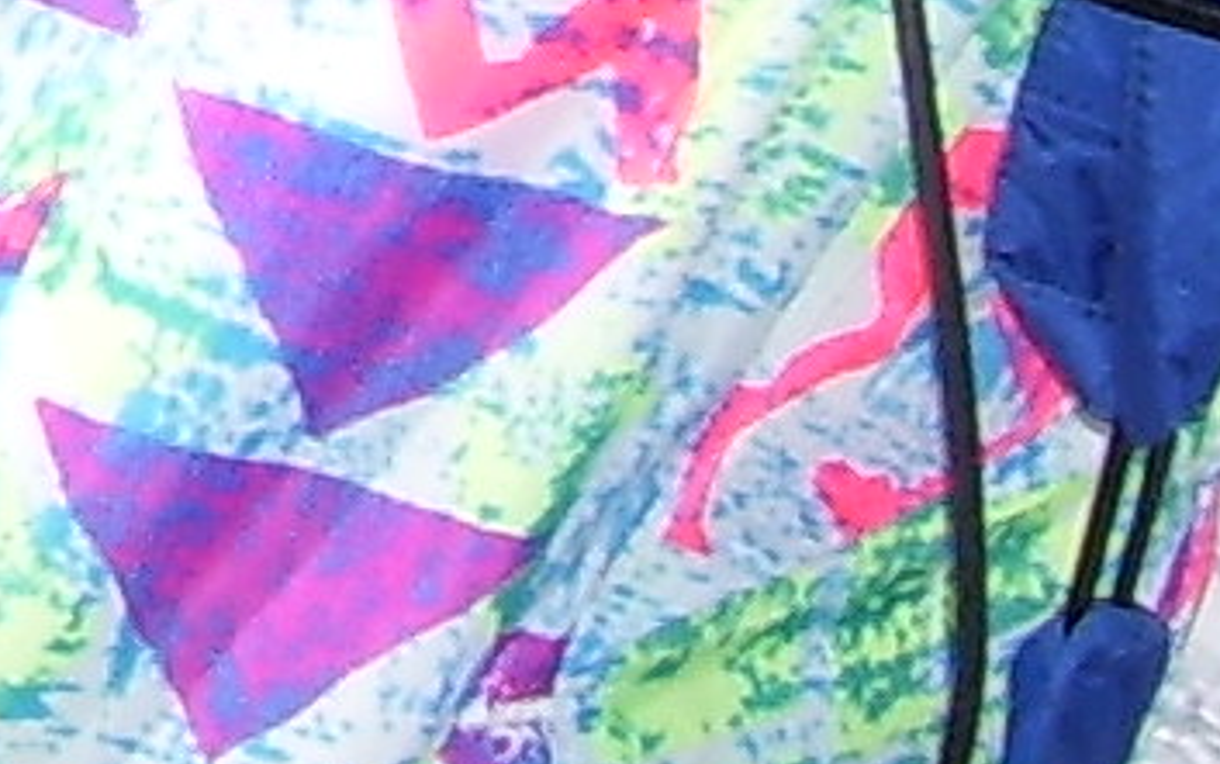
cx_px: -1452
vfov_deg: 4.8
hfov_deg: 7.6
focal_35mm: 263
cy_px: -1293
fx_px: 8749
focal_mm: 5.6
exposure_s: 1/1500
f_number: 4.8
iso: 80
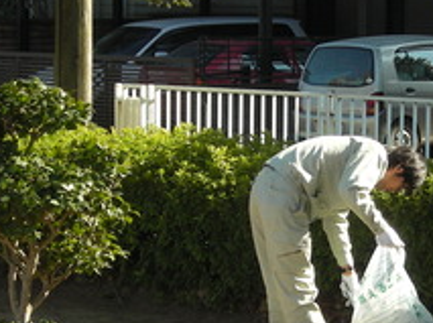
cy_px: 244
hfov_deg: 11.7
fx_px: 2098
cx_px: 366
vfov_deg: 8.8
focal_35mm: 168
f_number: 3.9
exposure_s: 1/140
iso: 50
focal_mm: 10.8
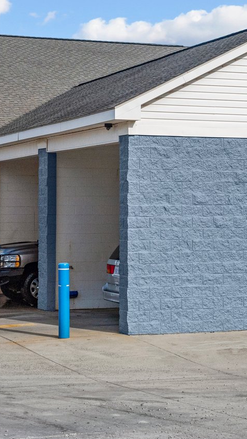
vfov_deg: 23.1
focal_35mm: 91
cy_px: 88
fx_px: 1059
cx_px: 125
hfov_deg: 13.3
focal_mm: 36
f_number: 8
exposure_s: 1/2000
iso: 400
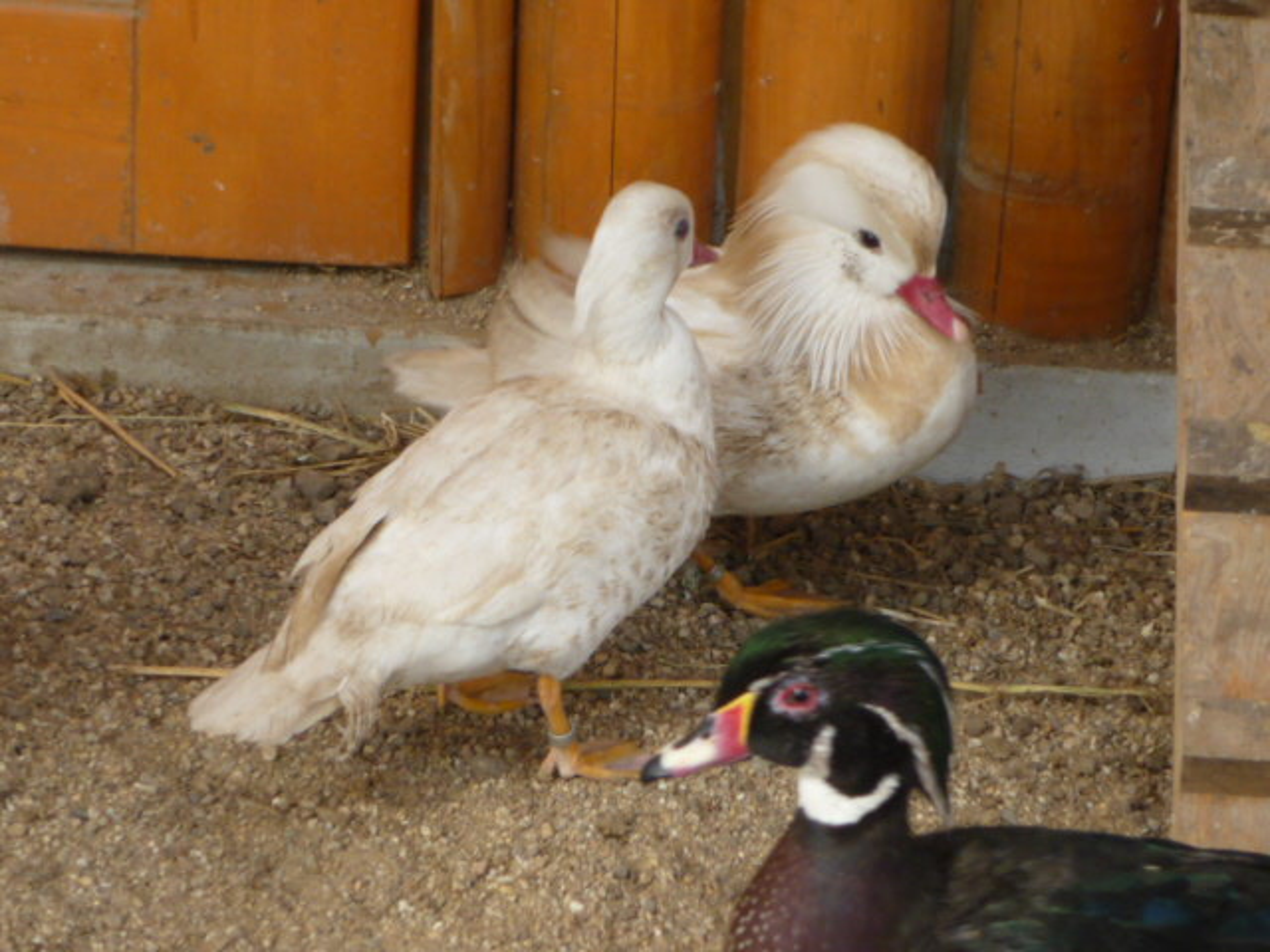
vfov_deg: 10.5
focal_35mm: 141
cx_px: 635
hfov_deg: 14.0
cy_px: 476
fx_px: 5173
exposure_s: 1/100
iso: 125
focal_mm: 14.6
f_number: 4.6
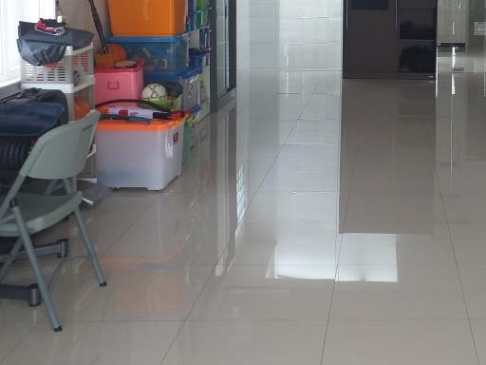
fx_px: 730
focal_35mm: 52
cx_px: 418
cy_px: 23
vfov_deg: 26.9
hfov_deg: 35.1
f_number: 1.9
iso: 80
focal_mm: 3.6
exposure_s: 1/100
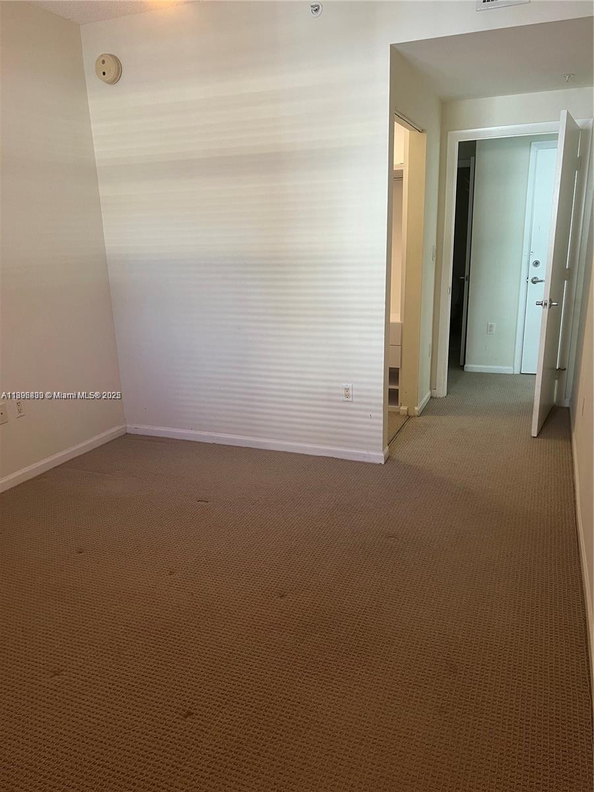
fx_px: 595
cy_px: 396
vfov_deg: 67.3
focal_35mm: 26
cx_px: 297
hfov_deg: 53.1
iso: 125
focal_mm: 5.7
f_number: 1.5
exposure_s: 1/60
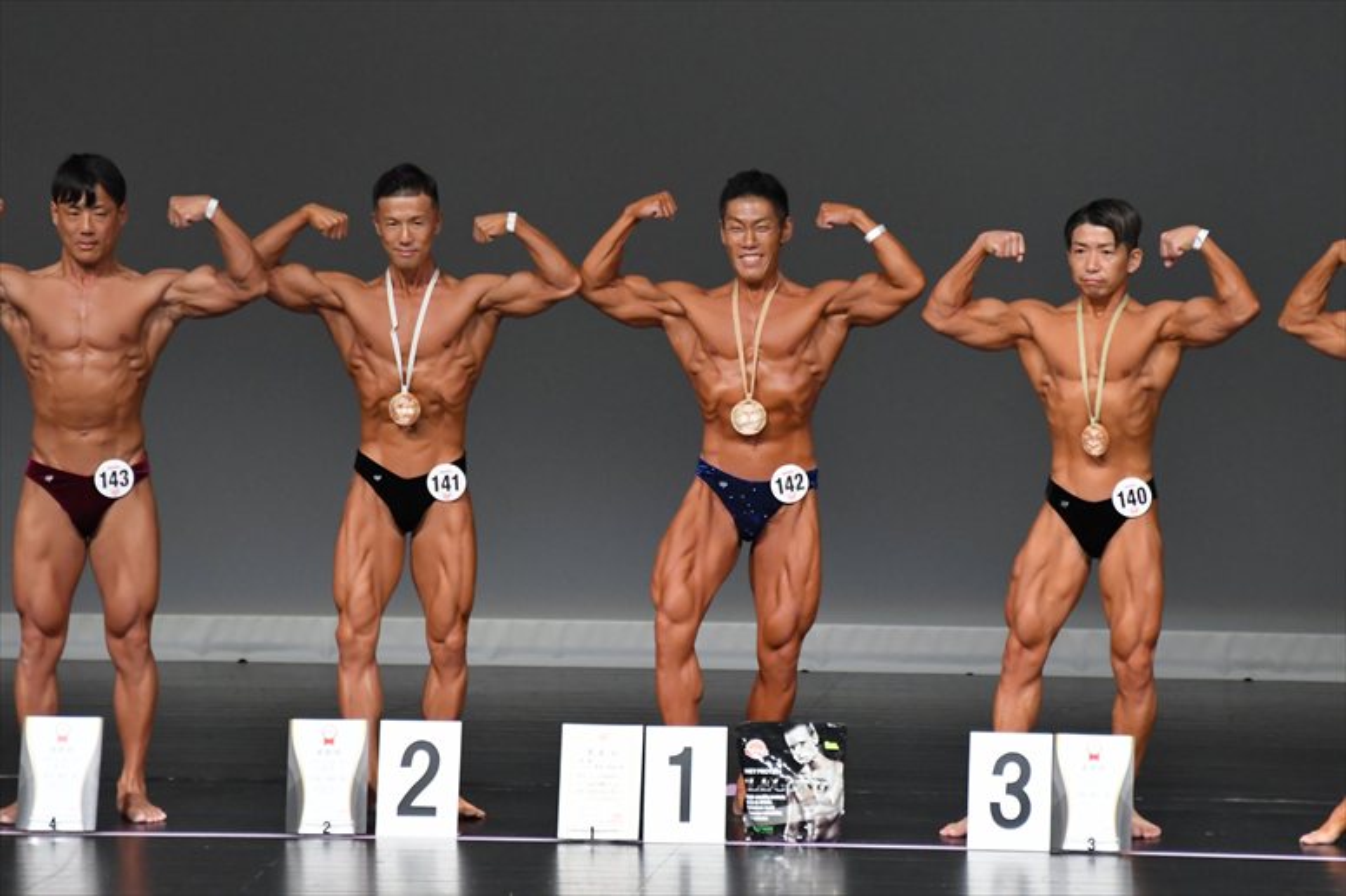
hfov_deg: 6.5
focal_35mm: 315
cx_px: 673
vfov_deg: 4.4
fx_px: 11772
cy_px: 448
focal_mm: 210
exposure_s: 1/400
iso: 5000
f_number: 5.6
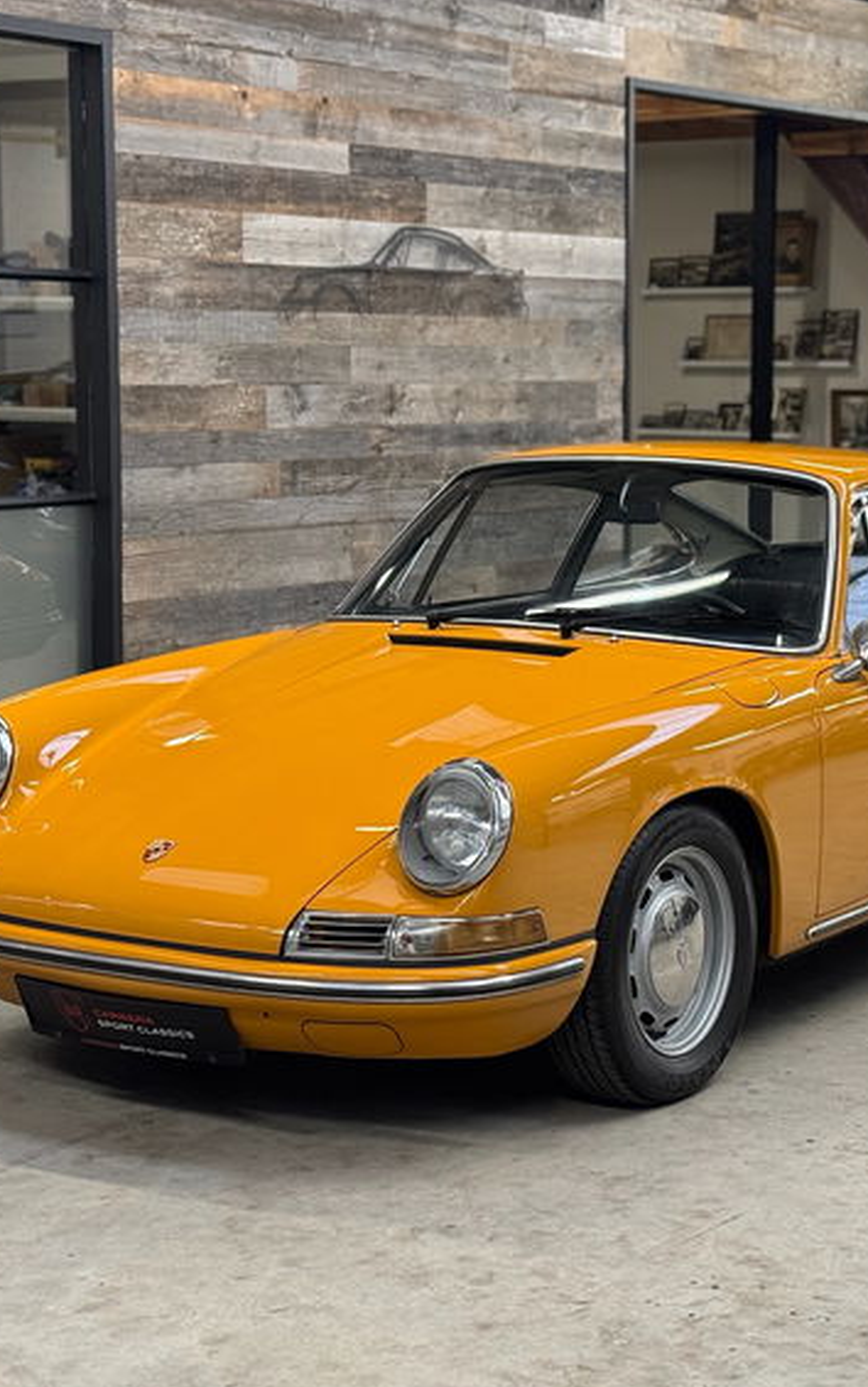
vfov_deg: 29.8
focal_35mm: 69
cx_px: 552
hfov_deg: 18.8
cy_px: 698
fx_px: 2610
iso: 200
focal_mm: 6.76
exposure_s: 1/50
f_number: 1.78
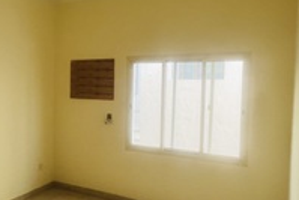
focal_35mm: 31
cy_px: 100
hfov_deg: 59.8
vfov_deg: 42.4
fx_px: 258
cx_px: 122
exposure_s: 1/99
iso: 200
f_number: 1.8
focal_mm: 1.57
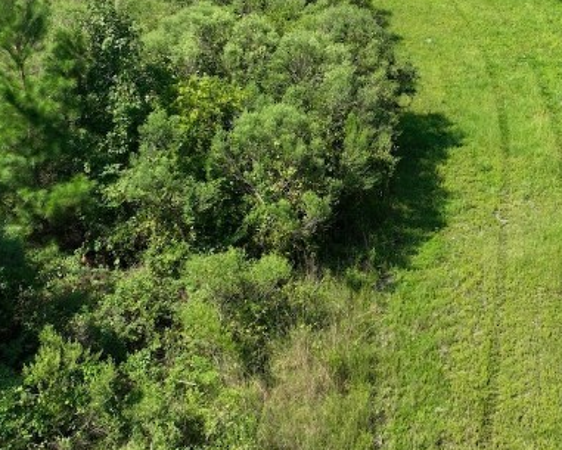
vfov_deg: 23.7
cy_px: 66
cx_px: 553
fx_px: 1048
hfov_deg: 28.3
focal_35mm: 63
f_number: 2.8
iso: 100
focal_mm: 12.29
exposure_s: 1/1600
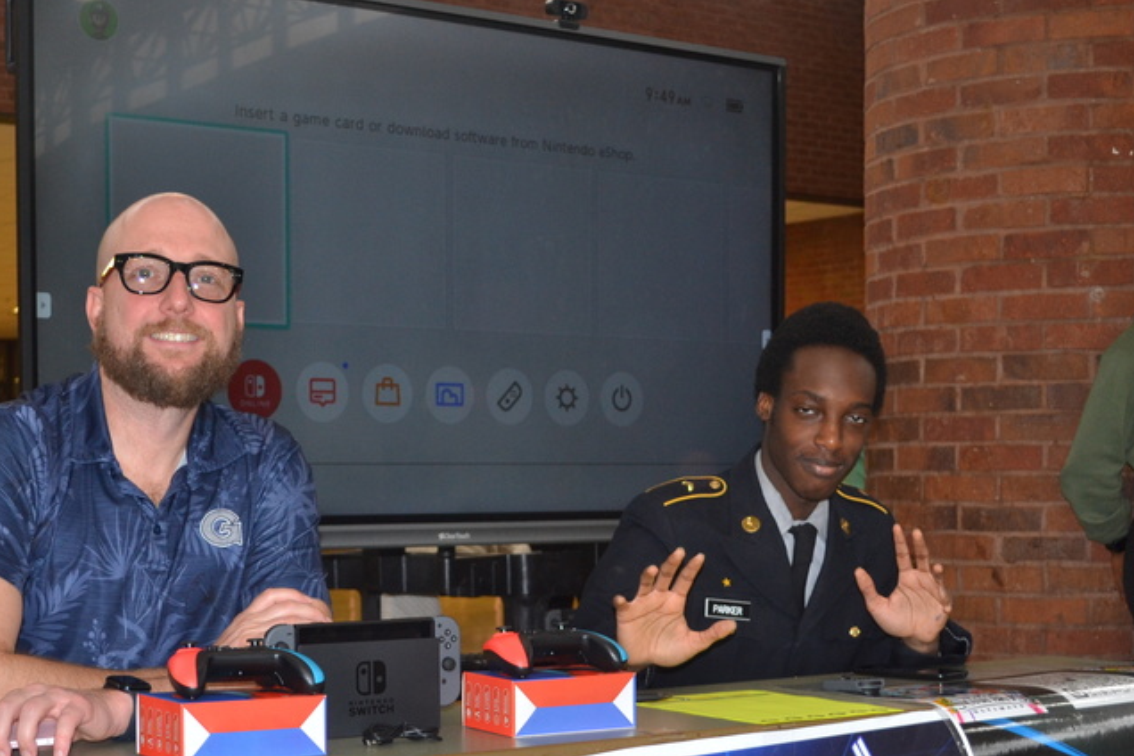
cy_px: 564
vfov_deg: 23.2
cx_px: 490
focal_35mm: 58
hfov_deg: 34.4
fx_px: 1827
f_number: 4
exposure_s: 1/60
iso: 400
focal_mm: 24
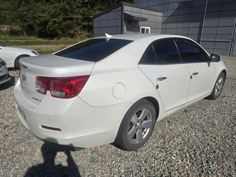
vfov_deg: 58.9
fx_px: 157
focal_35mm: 23
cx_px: 118
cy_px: 88
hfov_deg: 73.9
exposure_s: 1/2222
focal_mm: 6.3
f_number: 1.7
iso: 12
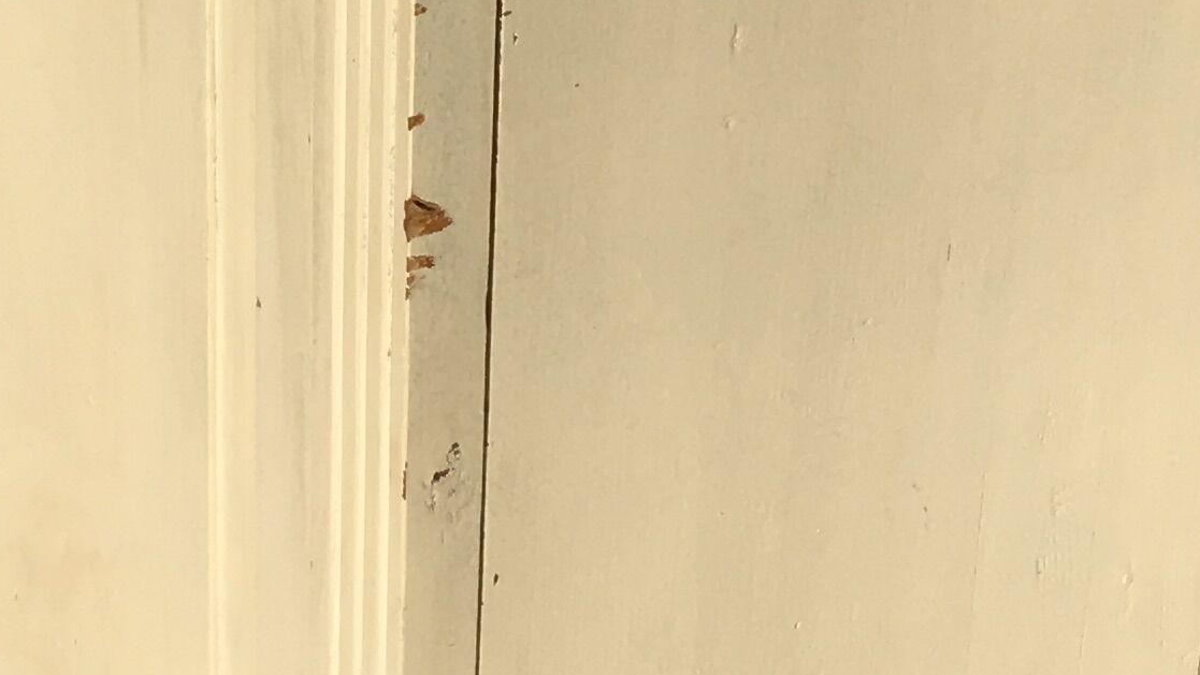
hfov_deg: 18.5
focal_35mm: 114
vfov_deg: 10.6
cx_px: 155
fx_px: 3628
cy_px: 30
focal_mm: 4.15
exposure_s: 1/2079
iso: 25
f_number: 2.2
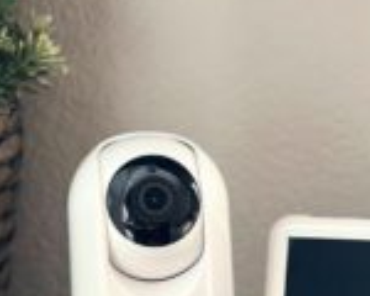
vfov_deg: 13.2
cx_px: 338
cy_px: 270
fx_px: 1270
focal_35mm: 116
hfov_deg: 16.3
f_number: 1.78
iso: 250
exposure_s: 1/60
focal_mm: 6.86
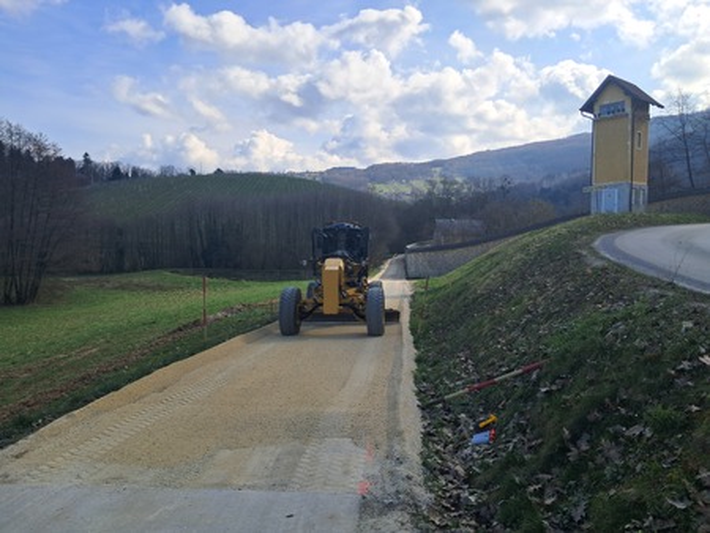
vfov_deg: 51.4
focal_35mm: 27
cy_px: 266
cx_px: 355
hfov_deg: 65.3
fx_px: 554
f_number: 1.8
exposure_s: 1/784
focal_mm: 4
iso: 50
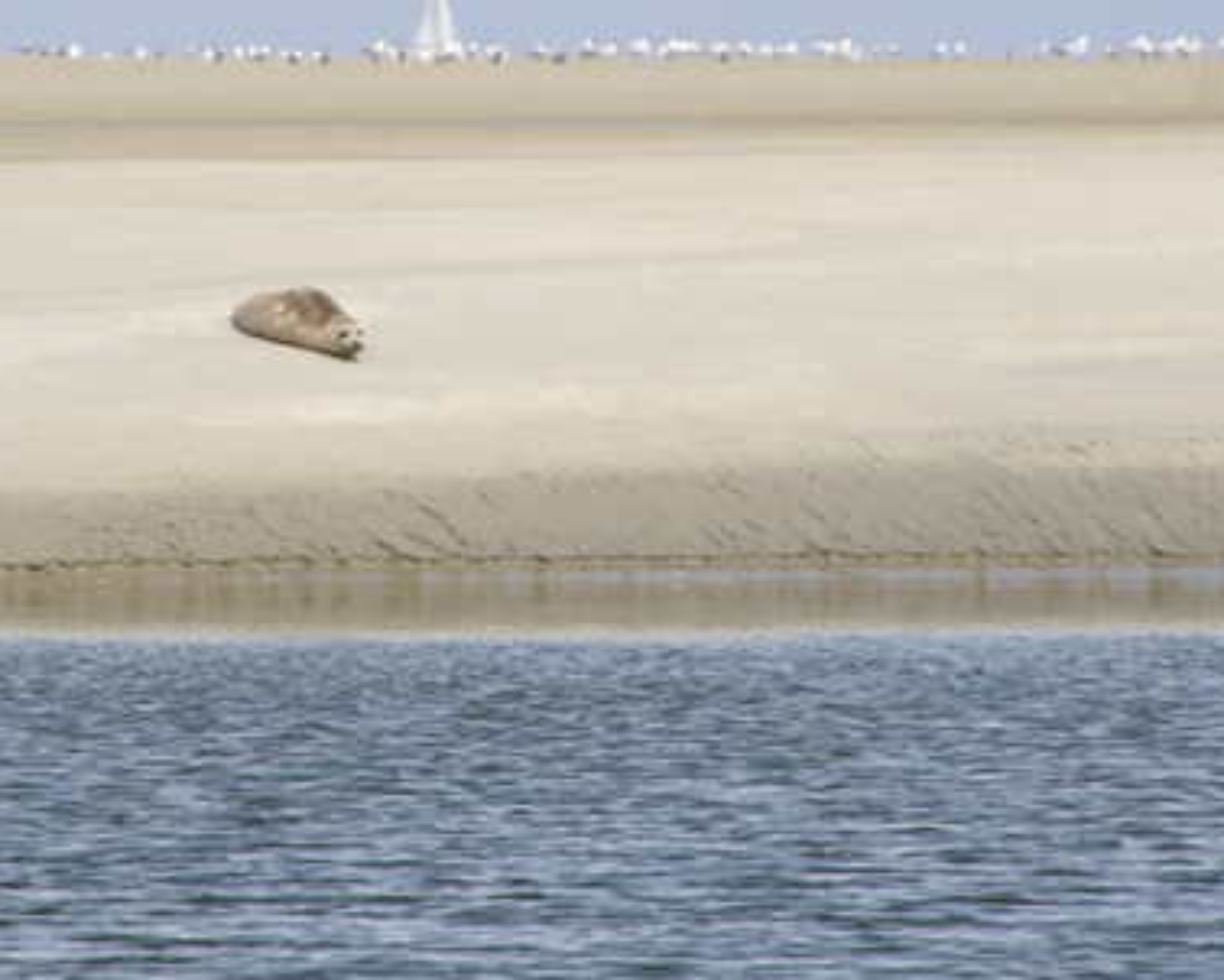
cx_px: 227
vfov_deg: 1.9
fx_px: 30300
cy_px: 294
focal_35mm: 836
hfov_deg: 2.3
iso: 200
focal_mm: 280
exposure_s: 1/400
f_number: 10
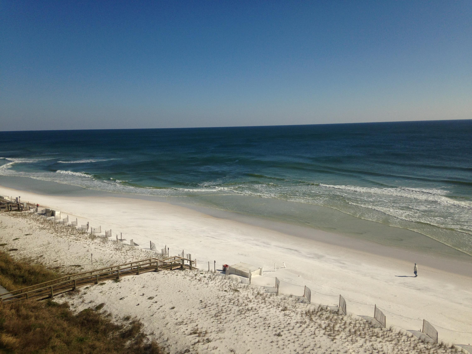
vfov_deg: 42.9
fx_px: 450
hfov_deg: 55.4
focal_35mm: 33
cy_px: 177
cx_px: 236
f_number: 2.4
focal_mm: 4.12
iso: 50
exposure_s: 1/3623
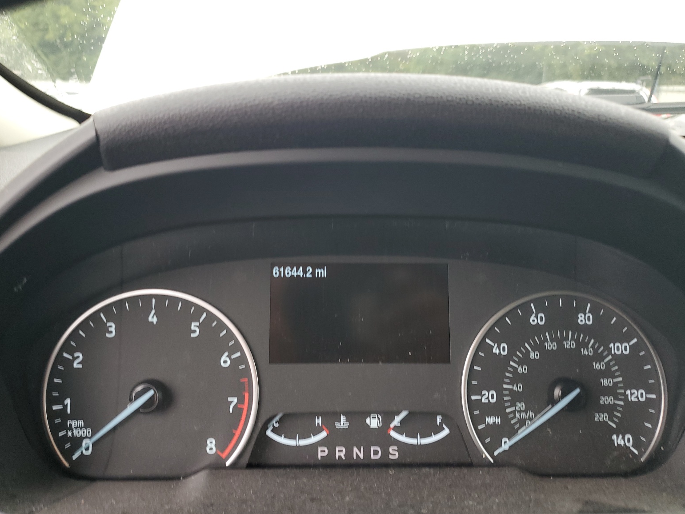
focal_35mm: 27
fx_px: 534
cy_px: 255
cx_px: 333
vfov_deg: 51.4
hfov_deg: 65.3
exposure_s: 1/120
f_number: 1.5
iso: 74
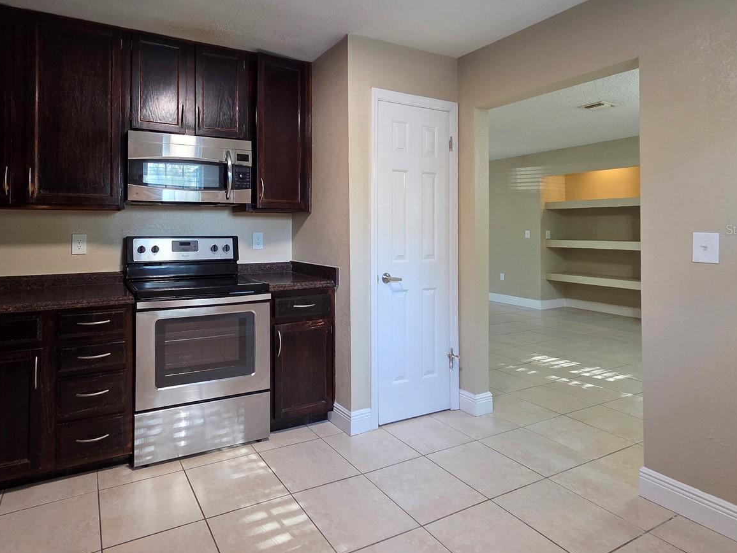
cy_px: 229
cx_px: 276
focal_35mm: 18
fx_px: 383
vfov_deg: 71.0
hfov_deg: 86.0
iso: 400
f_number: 2.2
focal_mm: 2.2
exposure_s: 1/60
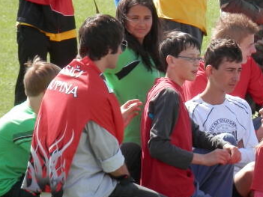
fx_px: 2468
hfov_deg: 6.1
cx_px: 213
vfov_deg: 4.6
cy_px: 63
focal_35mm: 325
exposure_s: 1/160
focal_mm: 27.5
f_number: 5.5
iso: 80
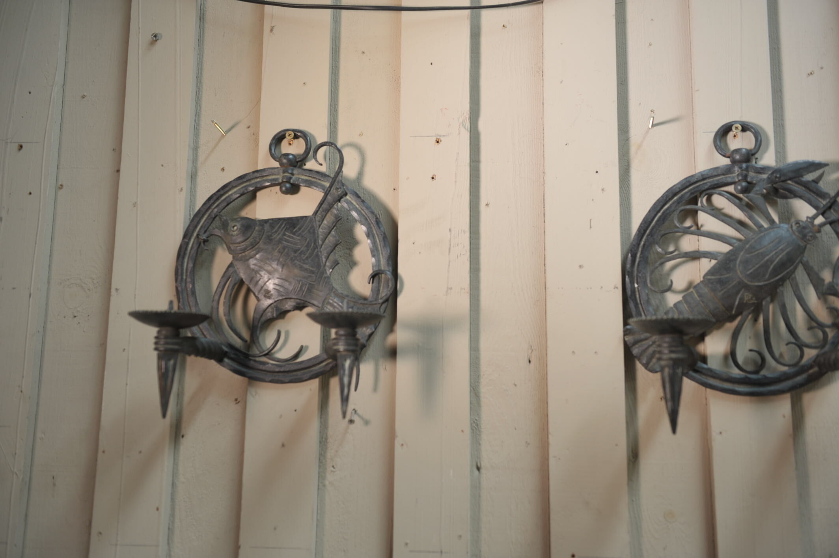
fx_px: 932
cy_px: 279
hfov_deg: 48.5
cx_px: 420
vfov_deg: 33.4
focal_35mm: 40
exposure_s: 1/50
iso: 320
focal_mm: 40
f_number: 3.2
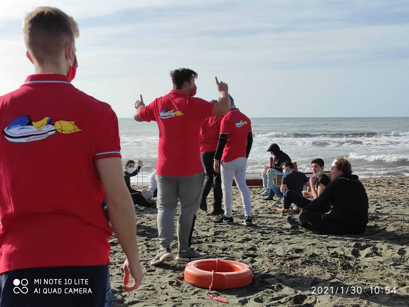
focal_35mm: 25
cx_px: 204
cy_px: 154
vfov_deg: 54.9
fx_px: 296
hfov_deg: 69.4
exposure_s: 1/1809
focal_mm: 5.43
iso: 100
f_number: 1.89
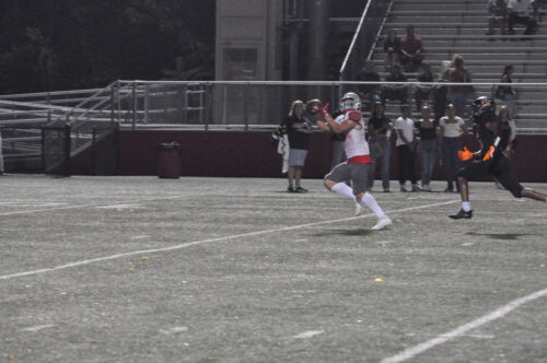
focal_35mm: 188
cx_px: 274
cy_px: 182
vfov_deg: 7.3
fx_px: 2845
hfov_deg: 11.0
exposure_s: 1/320
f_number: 4.8
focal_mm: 125
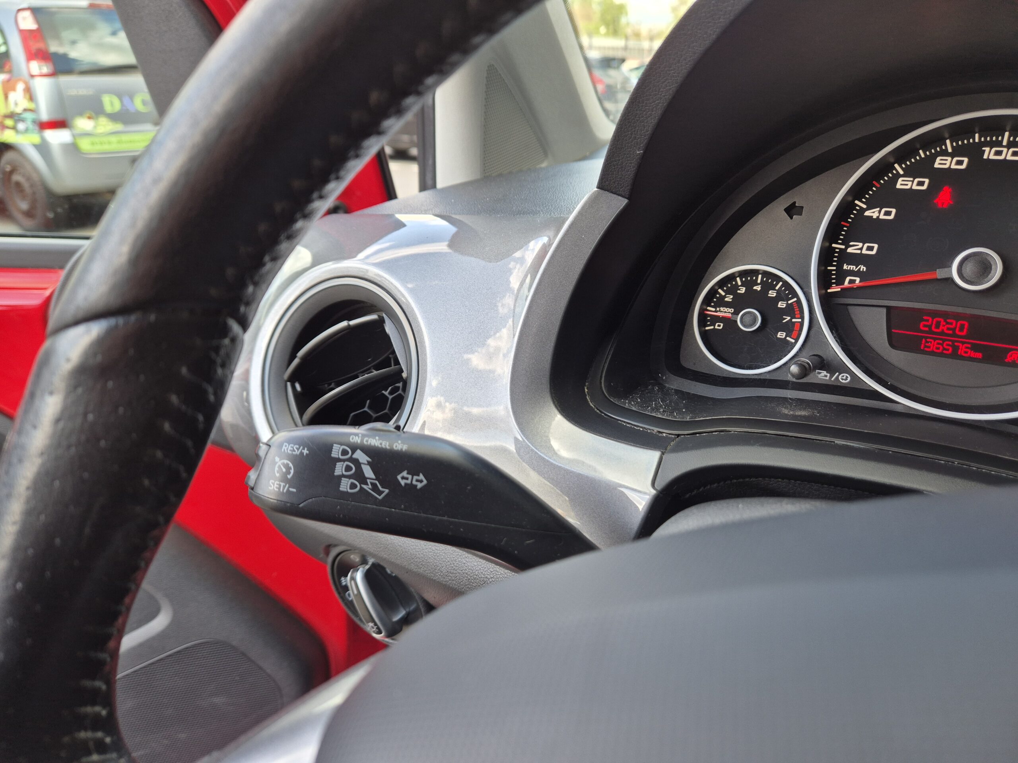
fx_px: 676
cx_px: 509
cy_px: 382
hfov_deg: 73.9
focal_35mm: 23
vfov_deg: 58.9
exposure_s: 1/180
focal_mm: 5.4
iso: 64
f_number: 1.8
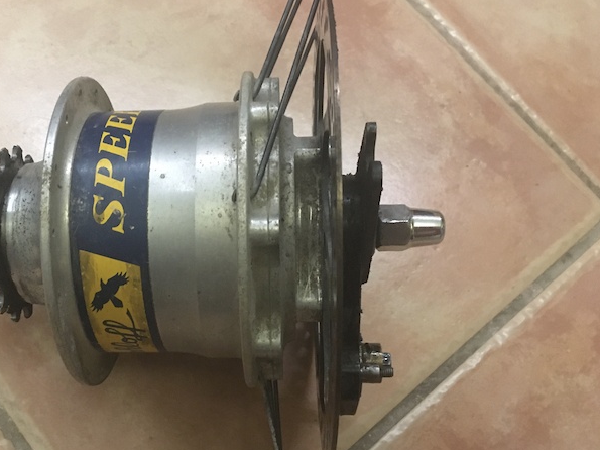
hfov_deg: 47.4
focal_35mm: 39
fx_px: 676
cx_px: 221
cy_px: 258
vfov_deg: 36.7
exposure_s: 1/17
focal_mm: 4.15
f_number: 2.2
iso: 640
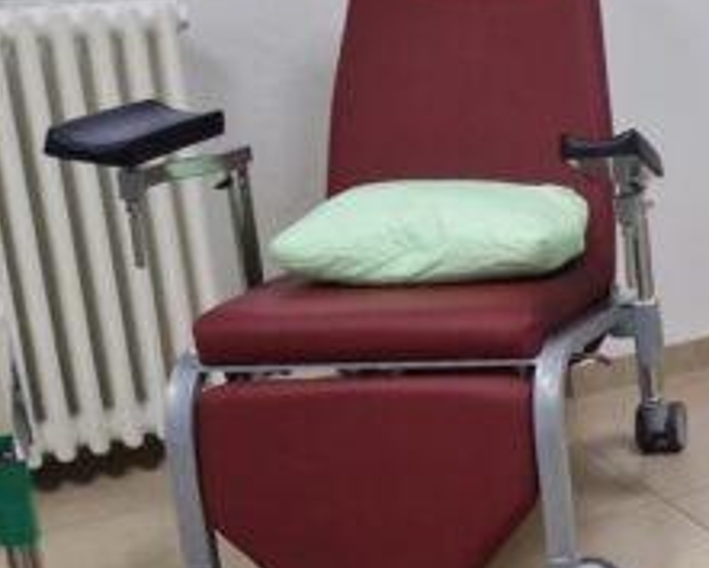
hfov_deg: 19.3
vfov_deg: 19.7
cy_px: 321
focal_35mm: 78
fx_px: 1637
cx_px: 1229
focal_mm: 5.4
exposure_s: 1/100
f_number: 1.8
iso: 160
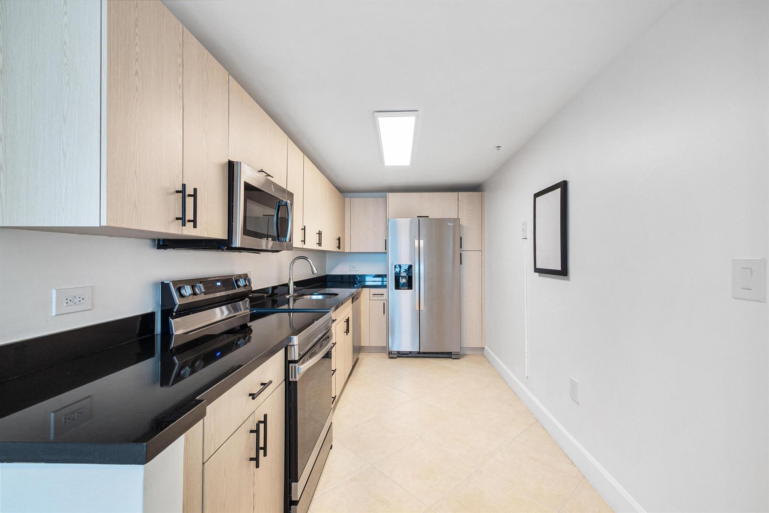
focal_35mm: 16
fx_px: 342
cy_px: 256
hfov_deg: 96.7
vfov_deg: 73.7
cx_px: 384
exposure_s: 1/6
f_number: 5.6
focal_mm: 8
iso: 100
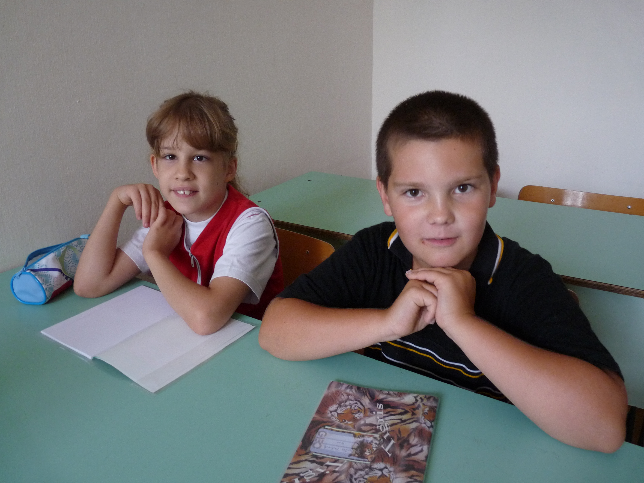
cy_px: 242
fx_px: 502
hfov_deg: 65.3
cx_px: 322
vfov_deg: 51.4
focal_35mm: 27
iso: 250
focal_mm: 4.8
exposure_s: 1/30
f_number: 2.8
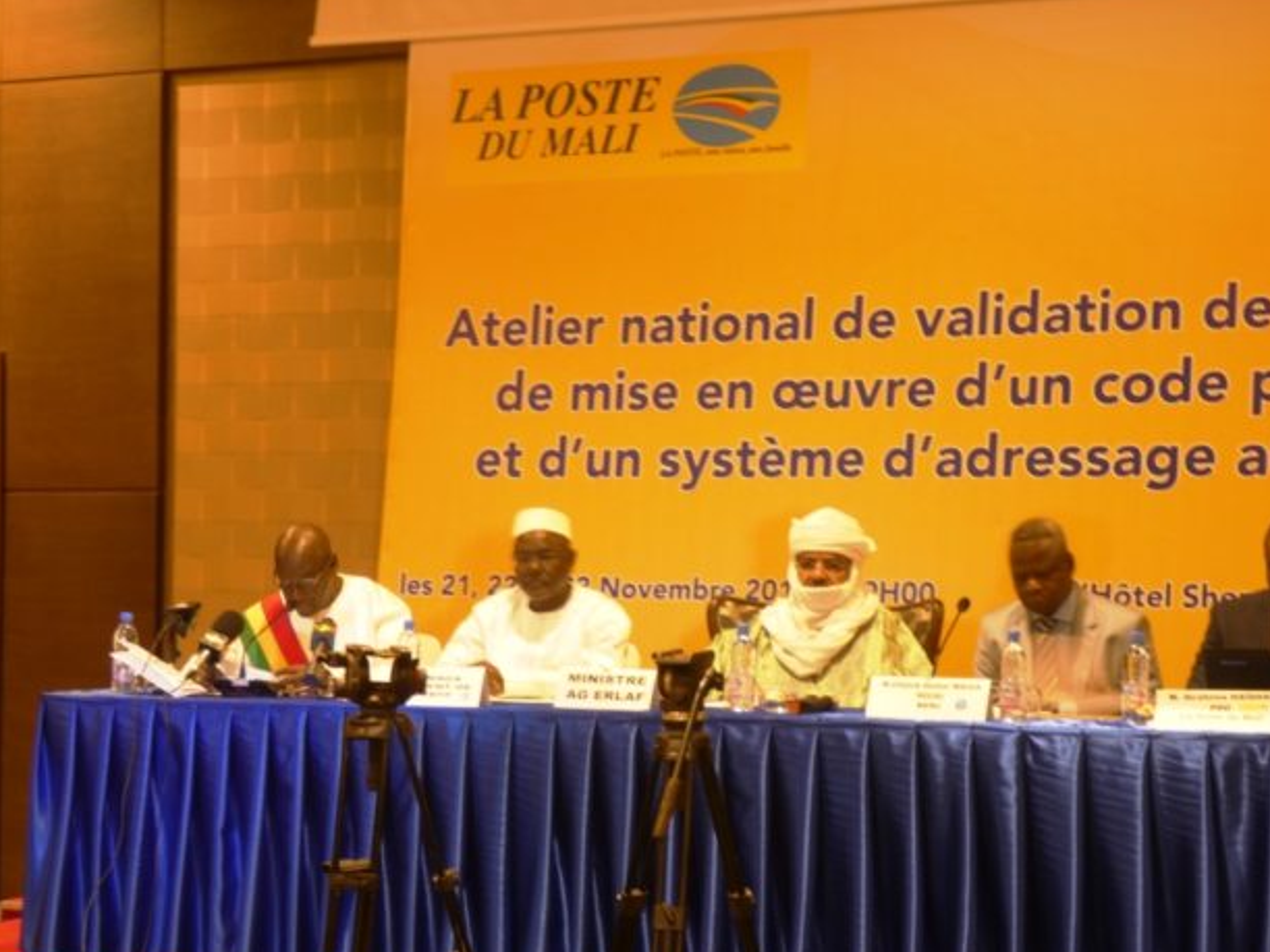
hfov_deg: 28.1
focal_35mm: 69
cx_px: 778
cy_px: 545
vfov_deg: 21.3
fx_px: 2531
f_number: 4
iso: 100
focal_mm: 9.9
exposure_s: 1/2.5
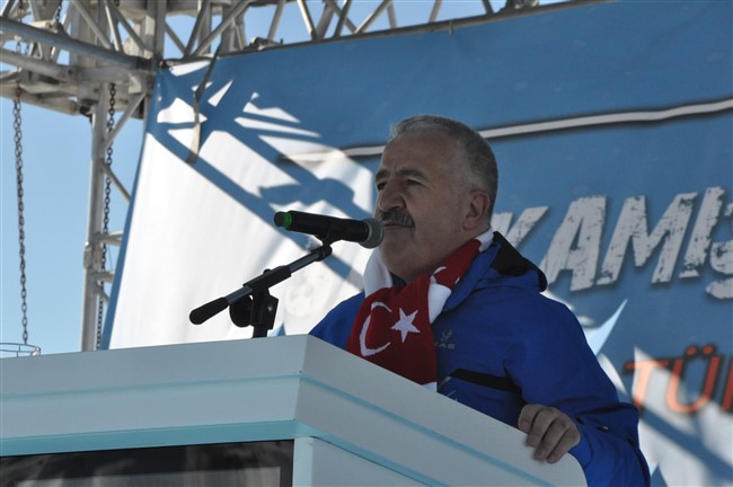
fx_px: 3204
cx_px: 366
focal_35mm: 158
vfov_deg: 8.7
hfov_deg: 13.1
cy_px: 244
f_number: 11
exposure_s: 1/2000
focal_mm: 105
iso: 1600
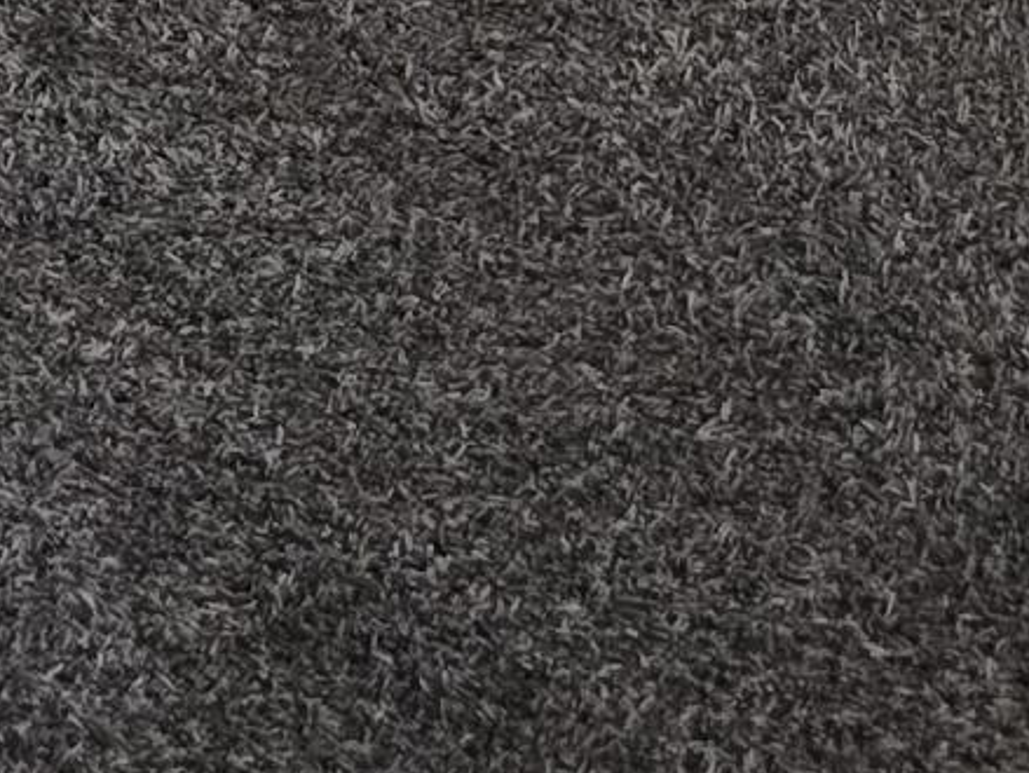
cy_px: -1698
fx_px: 4671
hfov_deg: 12.2
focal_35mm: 157
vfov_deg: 7.9
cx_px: -291
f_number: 1.7
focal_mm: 6.3
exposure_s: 1/120
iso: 640
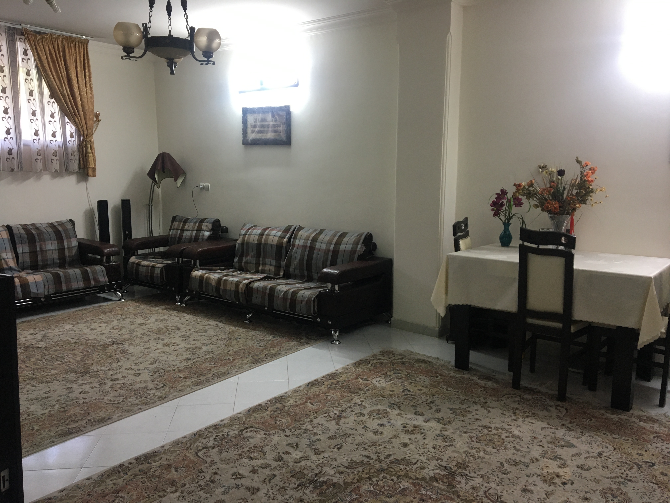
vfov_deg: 48.2
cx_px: 335
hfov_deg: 61.7
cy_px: 252
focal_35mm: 29
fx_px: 561
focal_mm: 4.15
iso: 125
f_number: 2.2
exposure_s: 1/33
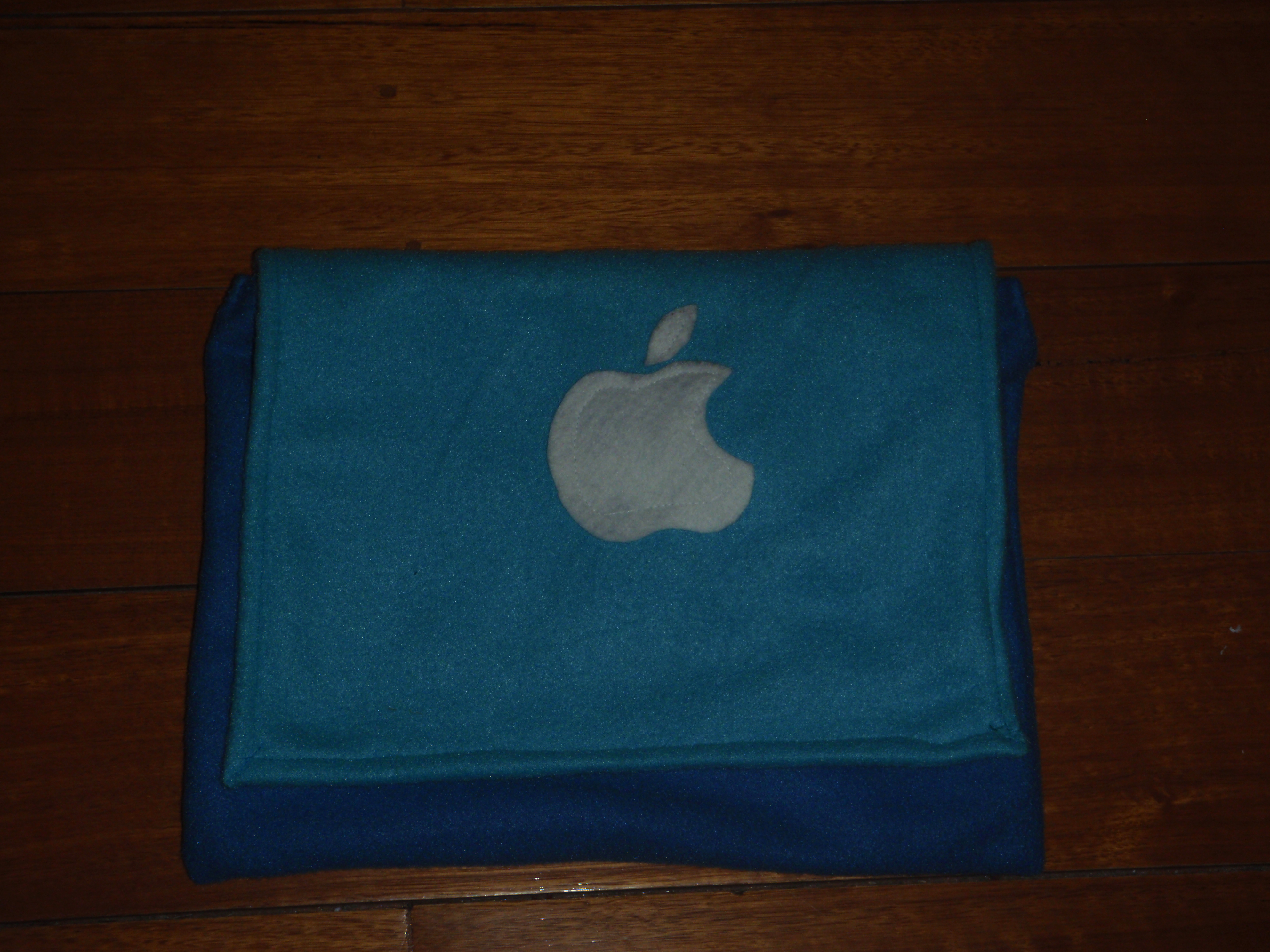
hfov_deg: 33.8
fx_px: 2091
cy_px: 476
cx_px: 635
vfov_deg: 25.7
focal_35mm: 57
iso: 100
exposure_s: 1/50
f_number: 4.5
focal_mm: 10.34
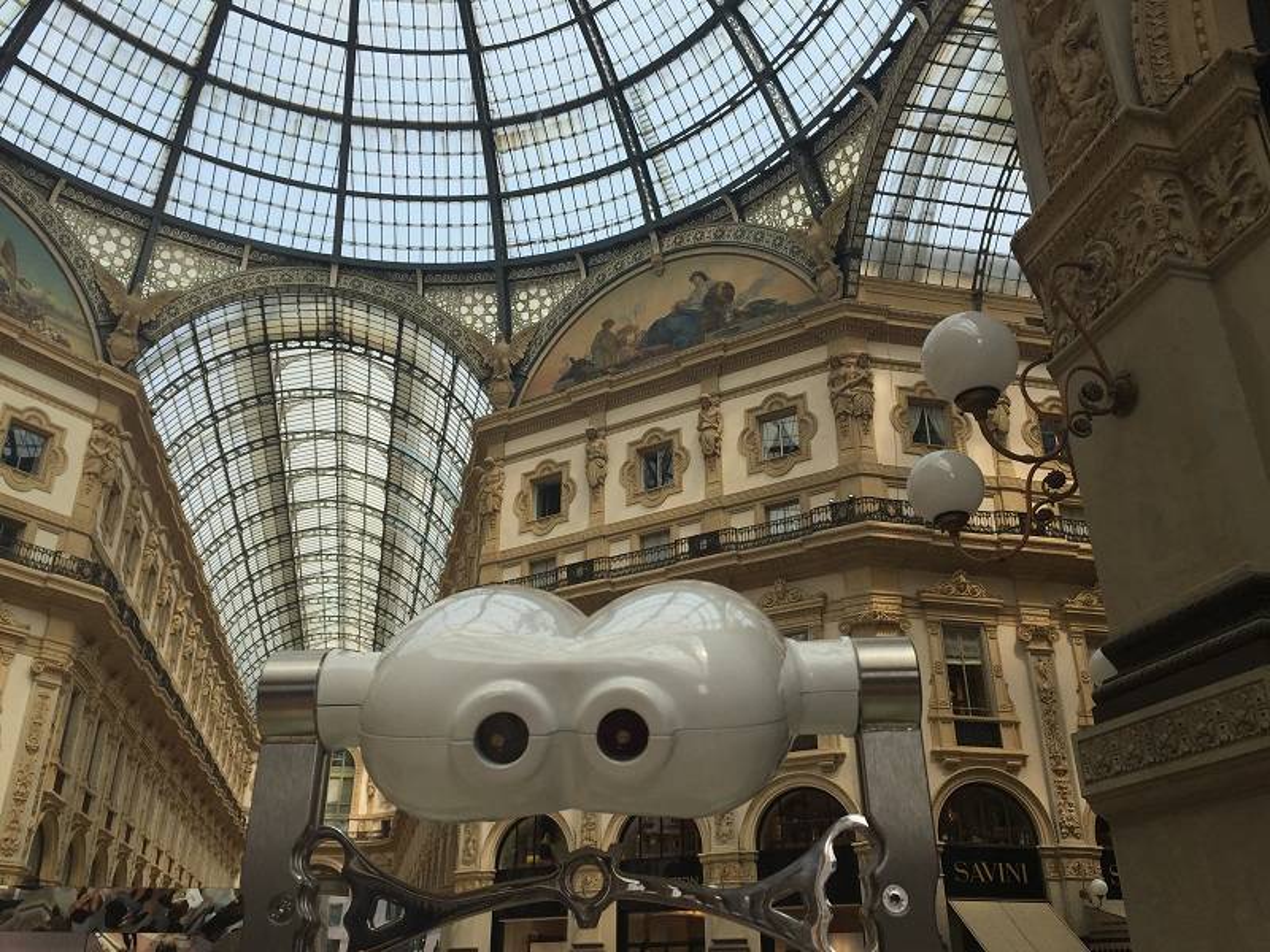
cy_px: 476
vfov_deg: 48.2
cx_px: 635
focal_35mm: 29
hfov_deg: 61.7
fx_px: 1064
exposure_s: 1/1068
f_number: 2.2
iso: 32
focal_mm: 4.15
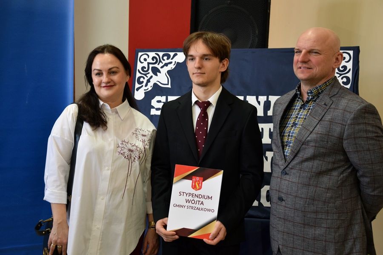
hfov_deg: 33.4
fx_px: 638
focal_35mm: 60
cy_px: 128
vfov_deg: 22.6
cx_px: 192
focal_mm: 40
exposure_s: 1/100
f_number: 4.5
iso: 360
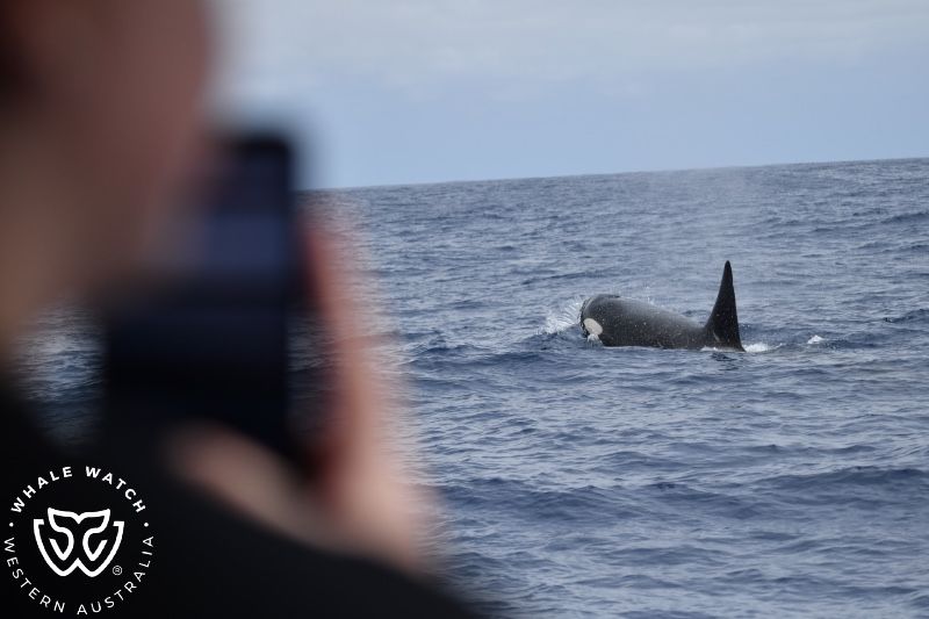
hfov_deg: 17.1
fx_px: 3096
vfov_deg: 11.4
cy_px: 310
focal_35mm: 120
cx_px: 464
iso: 560
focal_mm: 120
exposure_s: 1/8000
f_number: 5
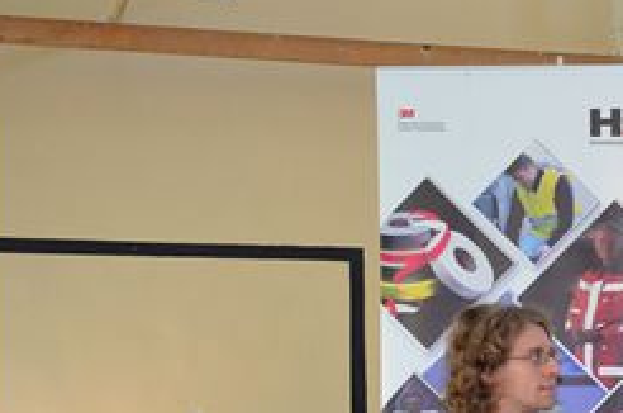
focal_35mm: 135
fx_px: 2332
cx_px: 686
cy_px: 465
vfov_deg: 10.0
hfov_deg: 14.8
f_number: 4
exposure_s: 1/60
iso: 800
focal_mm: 26
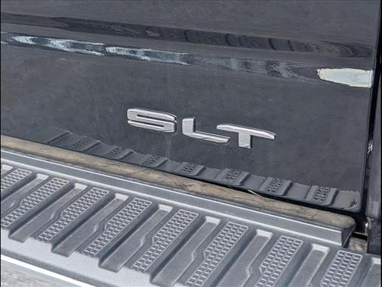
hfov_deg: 38.9
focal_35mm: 49
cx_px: 191
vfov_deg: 29.7
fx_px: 541
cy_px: 144
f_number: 1.68
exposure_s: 1/250
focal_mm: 6.9
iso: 30
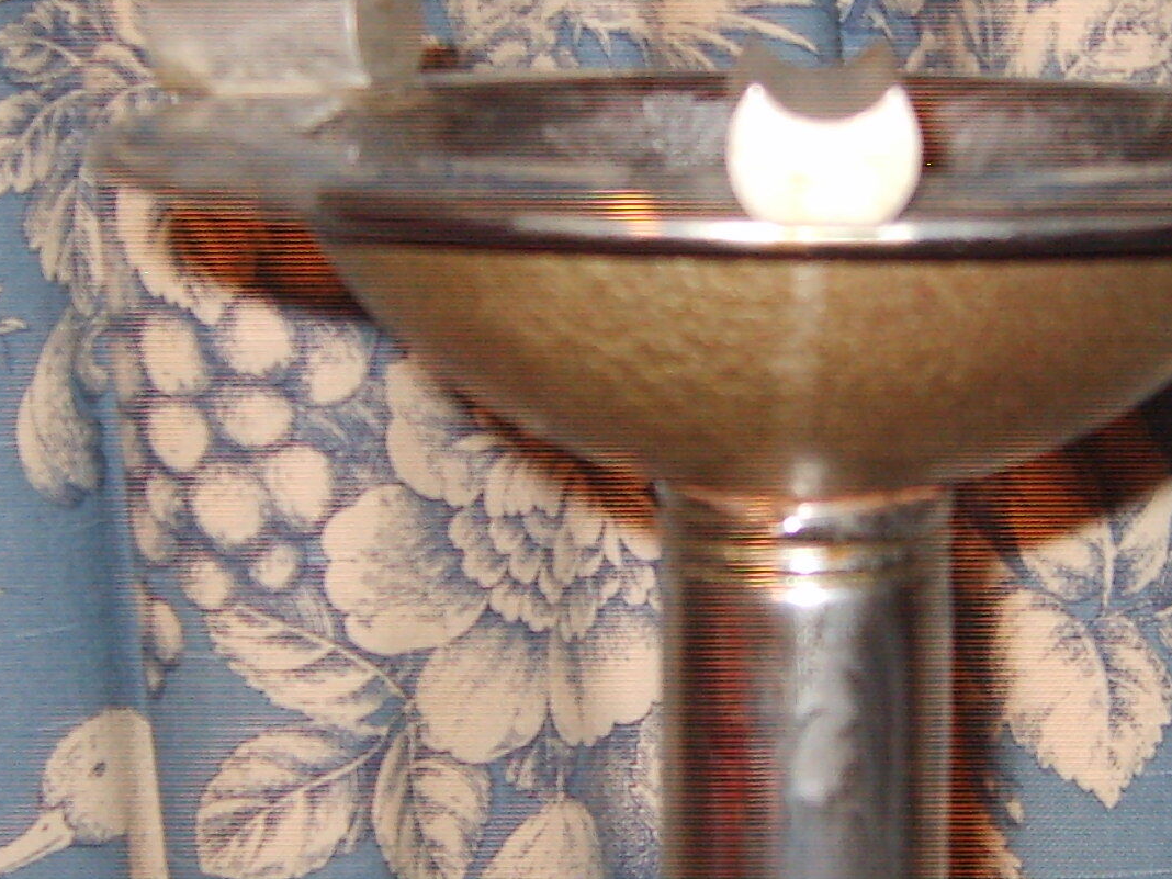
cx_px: 750
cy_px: 477
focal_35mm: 107
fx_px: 3623
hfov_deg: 18.3
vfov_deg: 13.8
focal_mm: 7.4
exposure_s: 1/30
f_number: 2.8
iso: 100
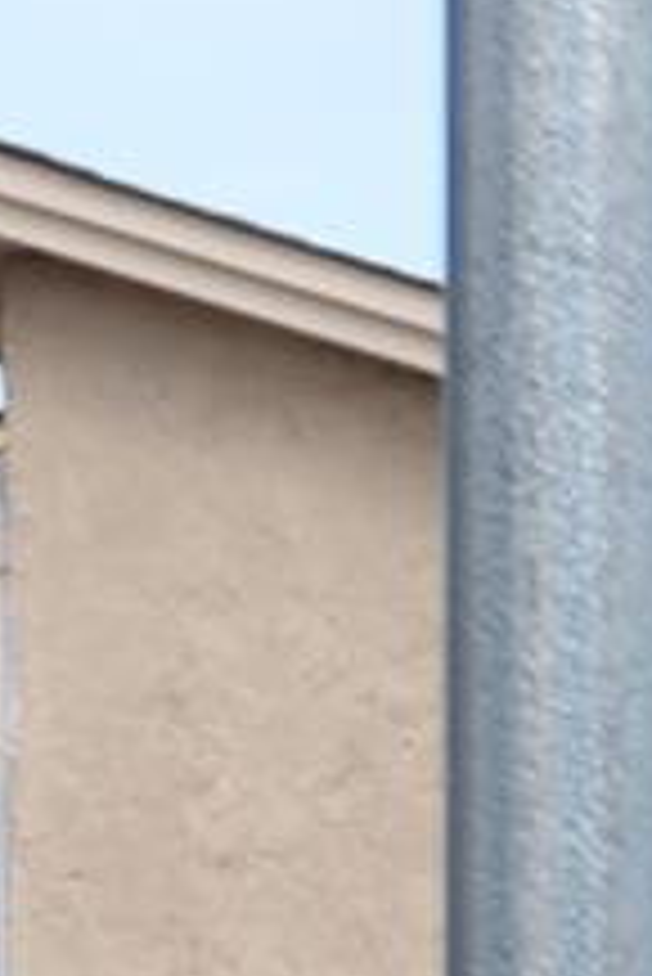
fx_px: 8950
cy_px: 2609
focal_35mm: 330
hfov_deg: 3.4
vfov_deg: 5.9
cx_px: 4492
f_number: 8
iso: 140
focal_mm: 35
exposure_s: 1/250
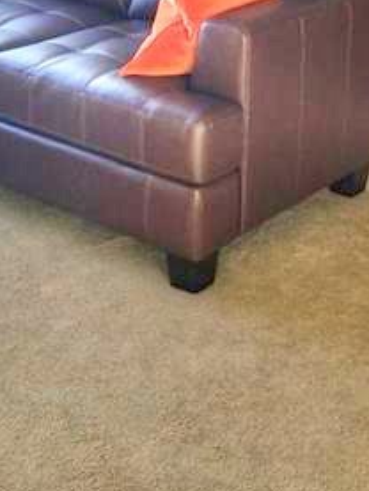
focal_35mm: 72
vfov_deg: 25.6
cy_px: -9
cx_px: 184
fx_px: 1023
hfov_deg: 20.5
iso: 50
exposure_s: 1/458
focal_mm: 4.2
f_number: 1.7
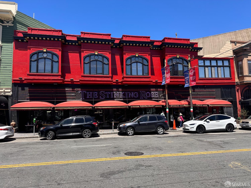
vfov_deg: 56.8
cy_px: 94
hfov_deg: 71.6
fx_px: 174
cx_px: 126
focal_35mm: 24
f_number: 1.78
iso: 80
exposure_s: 1/2809
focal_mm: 6.86
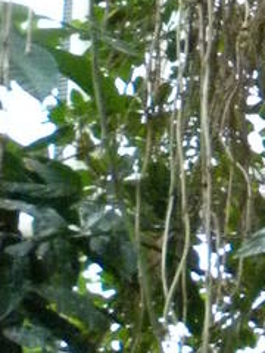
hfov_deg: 7.9
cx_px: 671
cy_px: -394
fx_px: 1766
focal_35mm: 173
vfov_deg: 10.4
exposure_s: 1/9.6
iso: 554
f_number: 2.8
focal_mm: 4.6
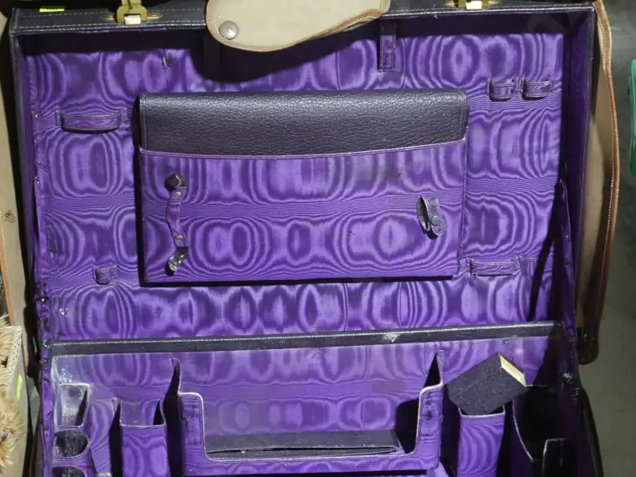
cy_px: 331
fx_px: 1929
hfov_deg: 18.7
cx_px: 319
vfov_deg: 14.1
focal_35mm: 105
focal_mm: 39
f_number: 5.6
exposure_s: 1/40
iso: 3200
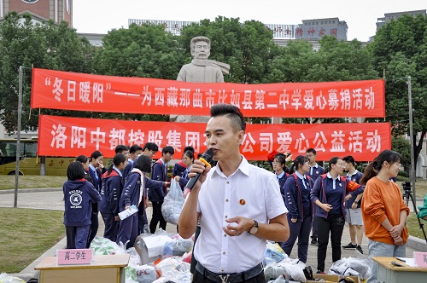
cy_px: 142
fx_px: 569
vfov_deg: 28.0
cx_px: 214
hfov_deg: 41.2
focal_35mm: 48
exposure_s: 1/200
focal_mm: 32
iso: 320
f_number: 7.1
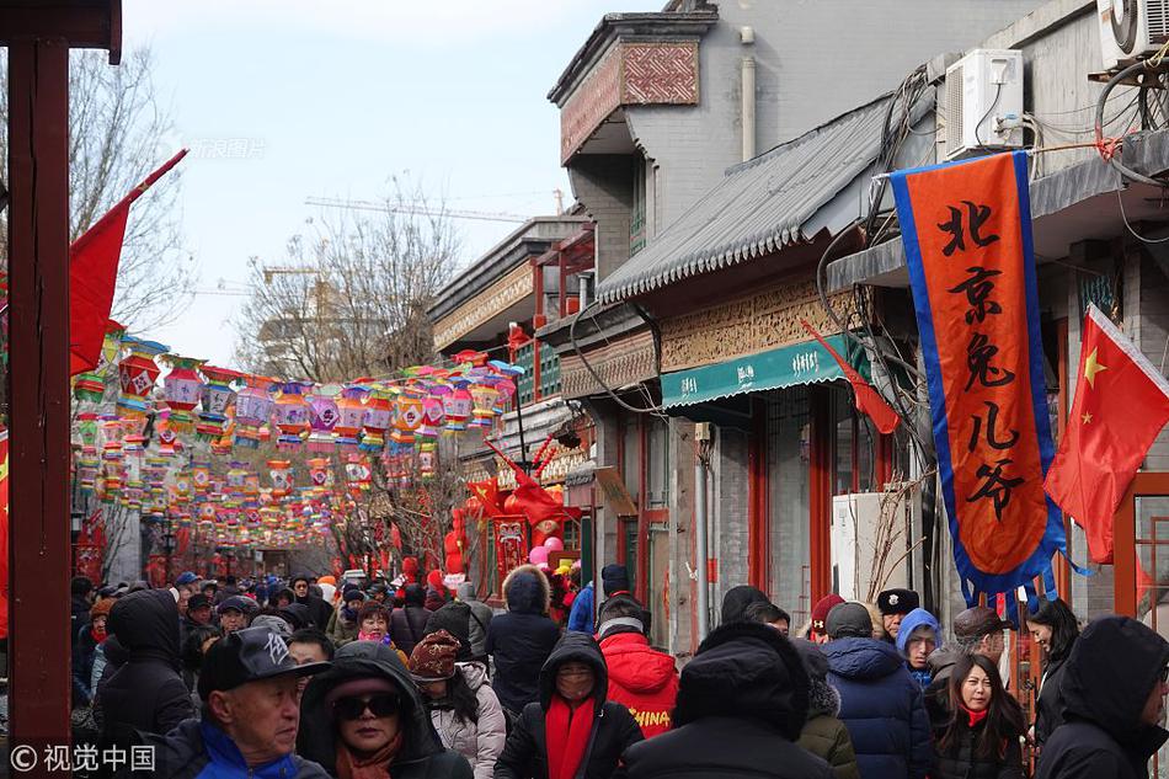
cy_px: 390
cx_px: 584
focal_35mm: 115
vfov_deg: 11.9
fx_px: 3733
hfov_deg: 17.8
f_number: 4
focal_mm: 42.08
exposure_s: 1/320
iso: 100
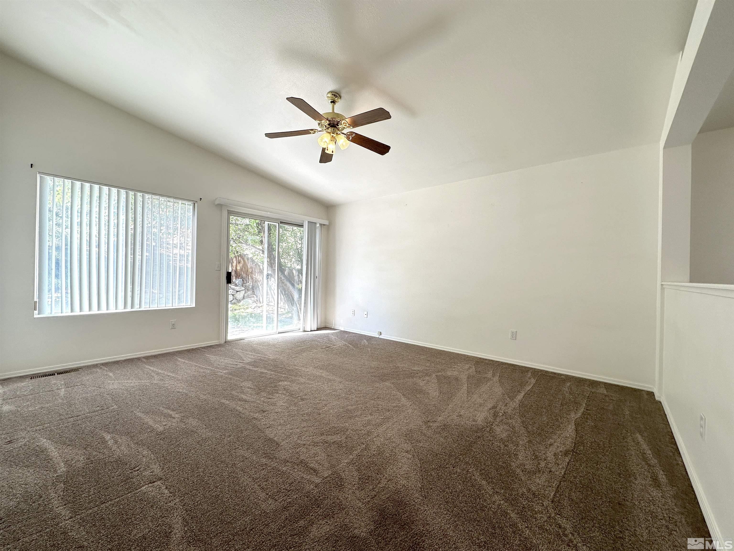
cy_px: 276
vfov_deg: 85.7
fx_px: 297
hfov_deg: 102.1
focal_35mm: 14
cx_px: 367
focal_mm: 2.22
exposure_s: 1/120
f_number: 2.2
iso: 50
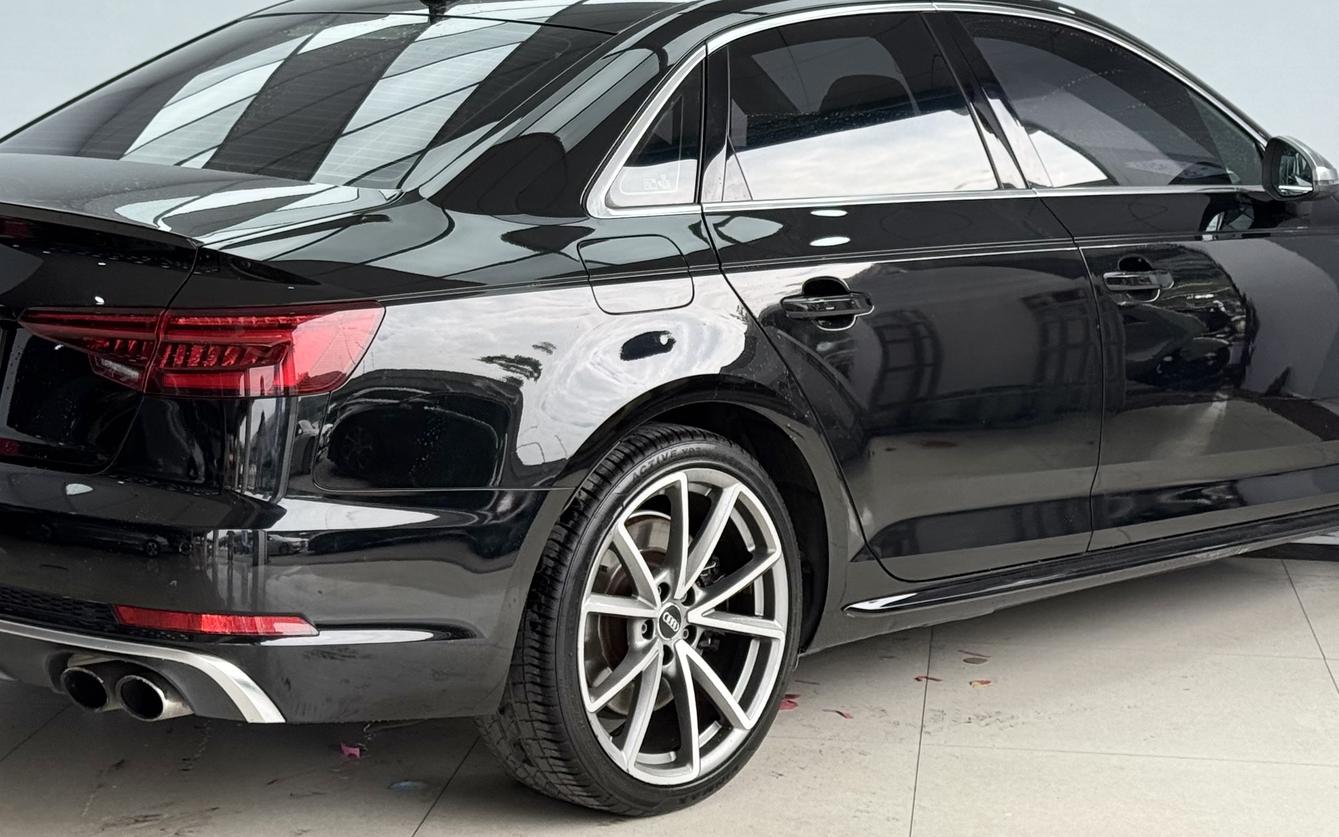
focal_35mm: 81
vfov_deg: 15.9
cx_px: 660
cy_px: 56
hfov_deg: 25.5
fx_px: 2956
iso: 64
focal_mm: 6.76
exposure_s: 1/707
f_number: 1.78
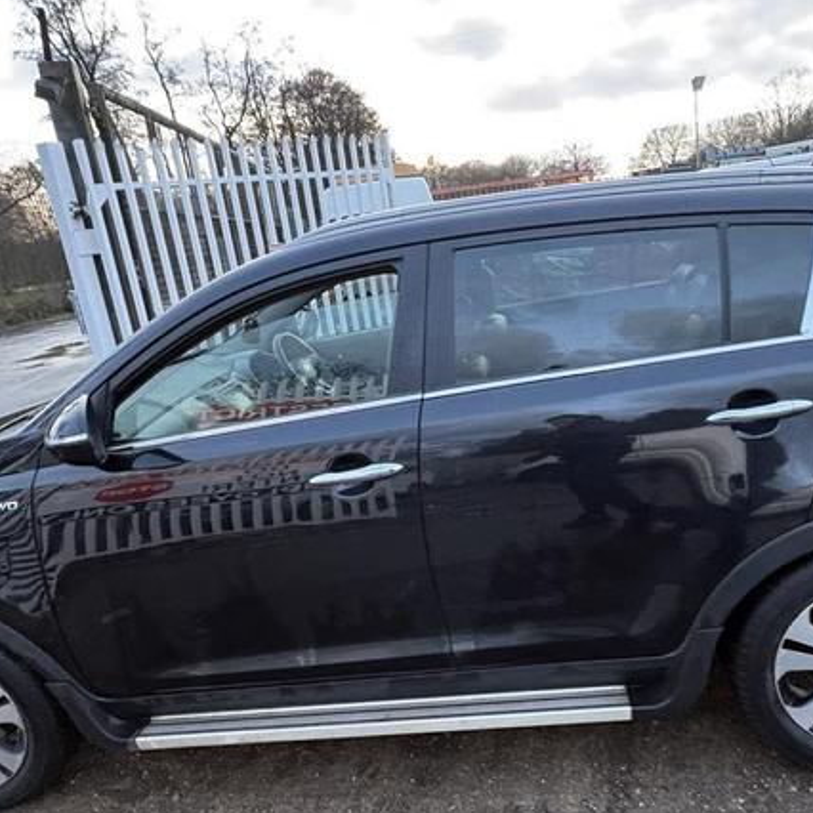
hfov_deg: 60.8
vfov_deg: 60.9
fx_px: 691
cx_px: 456
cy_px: 427
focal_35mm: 26
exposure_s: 1/60
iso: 500
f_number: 2.2
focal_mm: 2.22
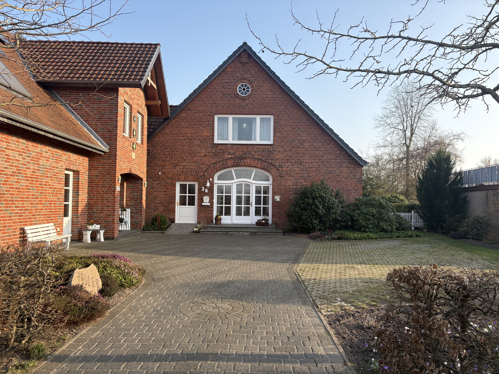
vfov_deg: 53.1
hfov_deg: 67.3
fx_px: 375
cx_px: 250
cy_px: 187
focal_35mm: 26
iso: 50
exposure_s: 1/1016
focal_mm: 5.96
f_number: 1.6
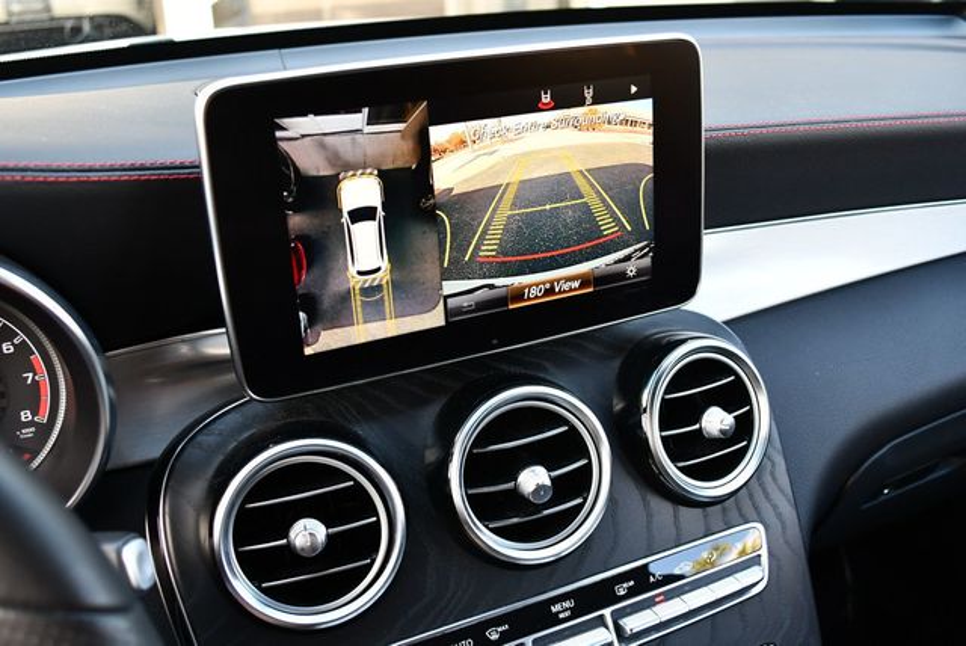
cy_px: 323
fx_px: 967
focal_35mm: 36
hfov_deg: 53.1
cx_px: 483
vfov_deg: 36.9
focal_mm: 18
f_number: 3.5
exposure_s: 1/250
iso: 800
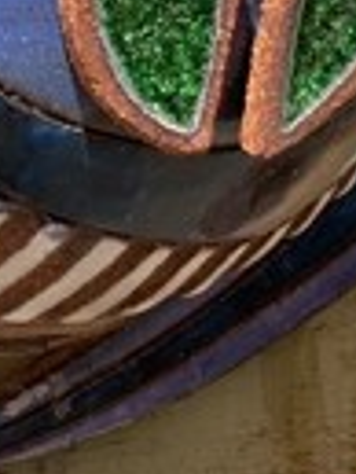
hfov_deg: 5.7
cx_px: -172
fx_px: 3518
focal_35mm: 257
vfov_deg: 7.6
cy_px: 683
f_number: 2.4
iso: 20
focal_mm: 6
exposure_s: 1/122
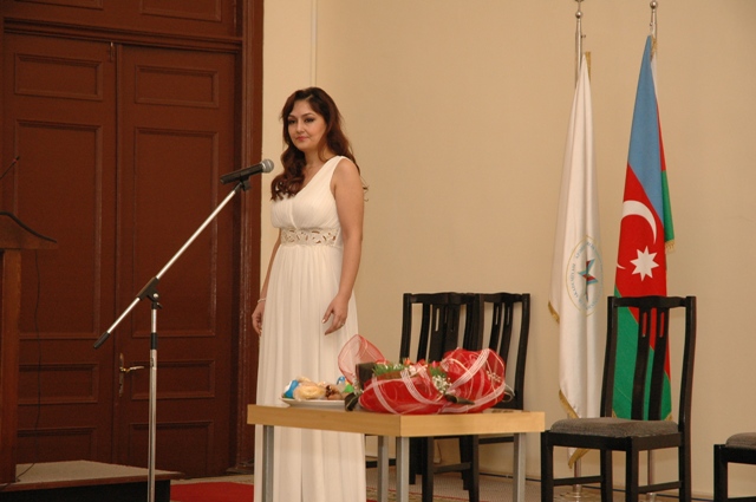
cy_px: 251
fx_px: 2202
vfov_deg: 13.0
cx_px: 378
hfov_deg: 19.5
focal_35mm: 105
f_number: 5.6
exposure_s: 1/100
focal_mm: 70
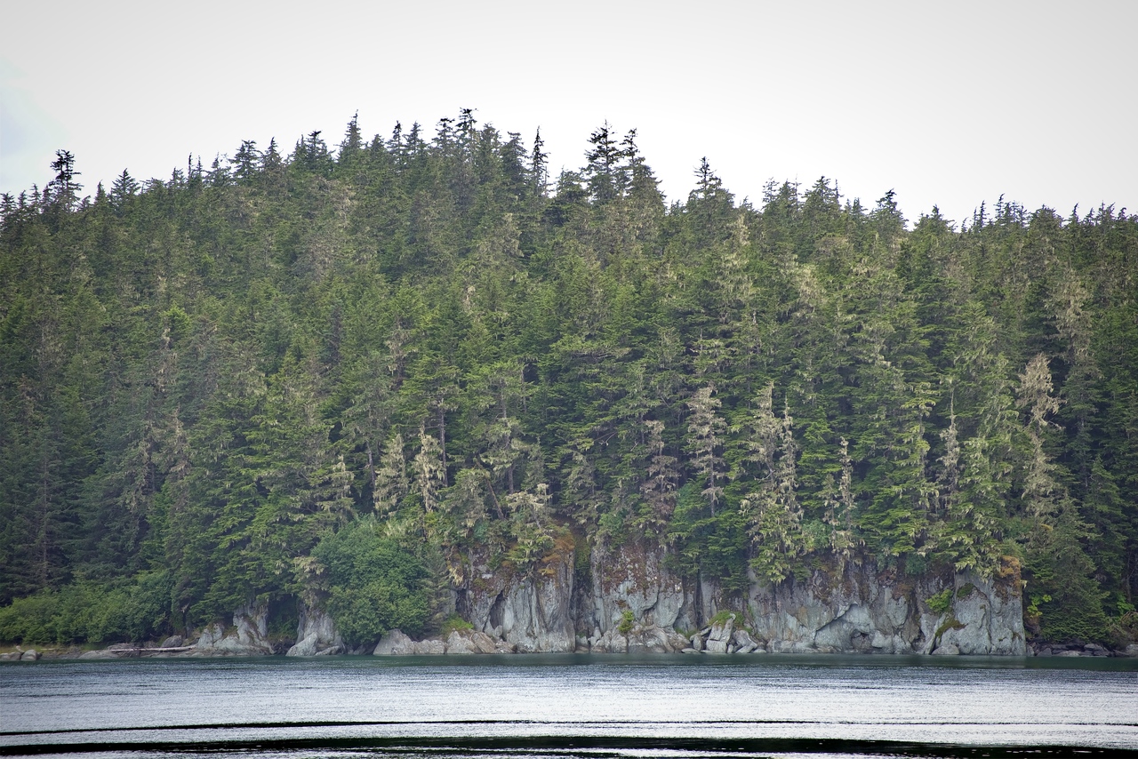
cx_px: 569
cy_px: 380
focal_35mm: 195
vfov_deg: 7.0
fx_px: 6165
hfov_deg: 10.5
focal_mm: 195
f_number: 5.3
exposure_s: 1/400
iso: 280
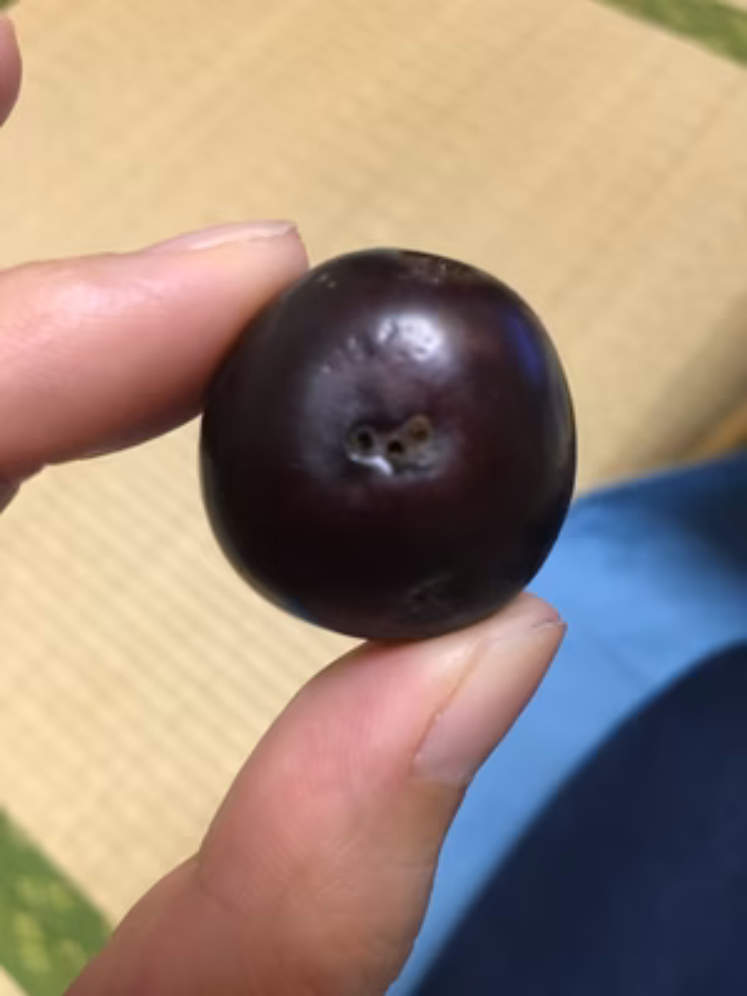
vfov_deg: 61.7
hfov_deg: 48.2
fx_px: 834
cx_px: 374
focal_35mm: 29
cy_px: 498
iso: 200
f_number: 2.2
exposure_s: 1/17
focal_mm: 4.15
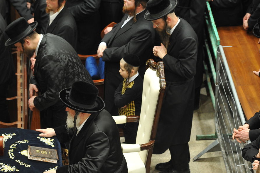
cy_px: 114
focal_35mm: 166
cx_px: 73
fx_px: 1198
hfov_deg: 12.4
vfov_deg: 8.2
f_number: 3.2
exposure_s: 1/125
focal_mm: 105
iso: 1250
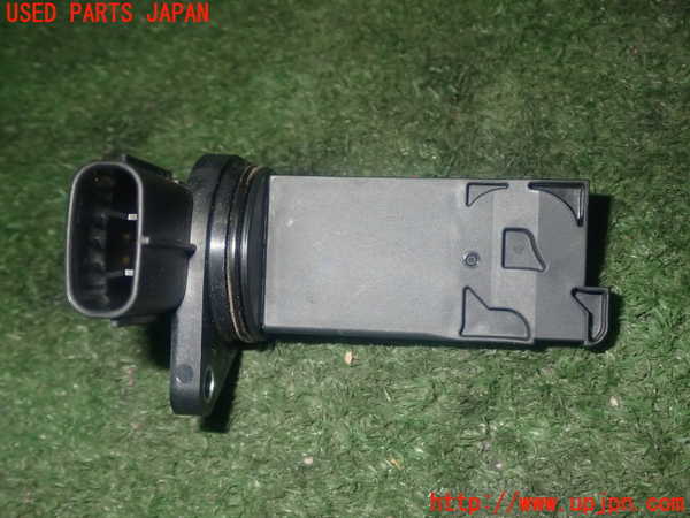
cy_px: 259
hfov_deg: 45.8
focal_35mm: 41
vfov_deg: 35.1
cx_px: 345
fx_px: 817
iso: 320
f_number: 8
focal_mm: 7.31
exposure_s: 1/40
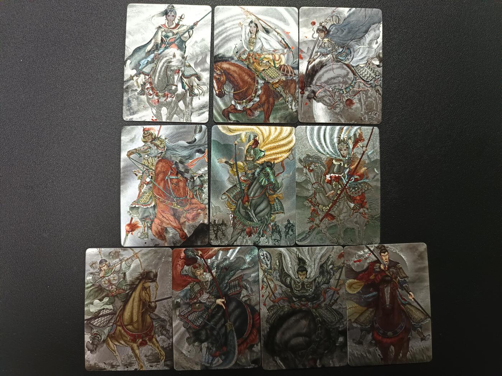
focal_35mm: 24
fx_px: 348
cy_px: 188
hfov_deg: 71.6
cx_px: 251
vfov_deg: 56.8
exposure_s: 1/50
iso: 1111
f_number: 1.7
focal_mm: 5.31
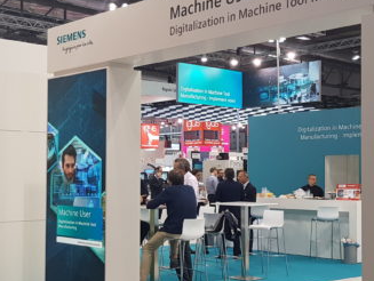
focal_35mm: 61
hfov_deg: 31.4
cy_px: 166
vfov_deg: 24.0
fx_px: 660
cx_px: 121
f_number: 1.7
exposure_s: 1/100
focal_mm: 4.2
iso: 80
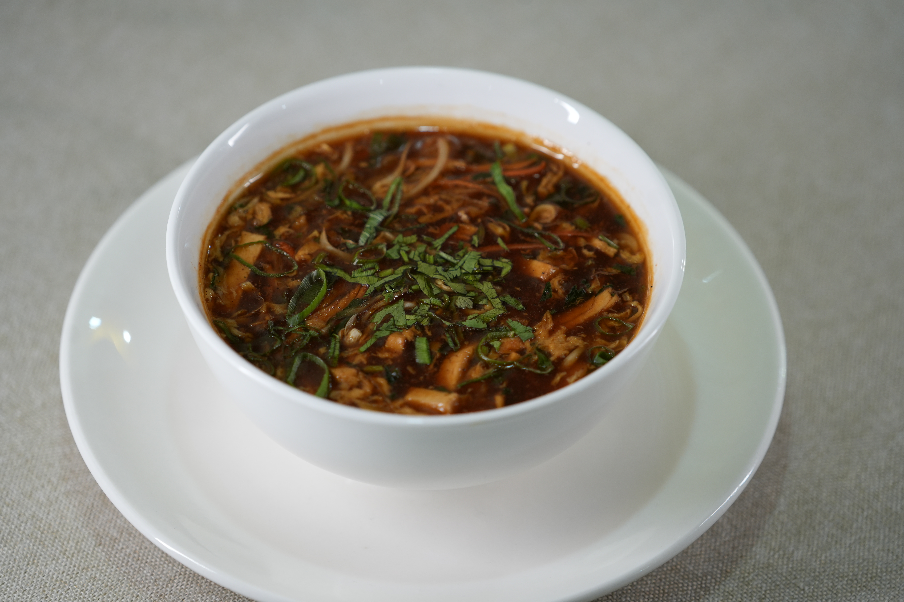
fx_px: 4595
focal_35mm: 183
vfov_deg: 7.5
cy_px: 301
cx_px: 452
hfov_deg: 11.2
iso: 800
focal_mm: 183
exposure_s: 1/200
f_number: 4
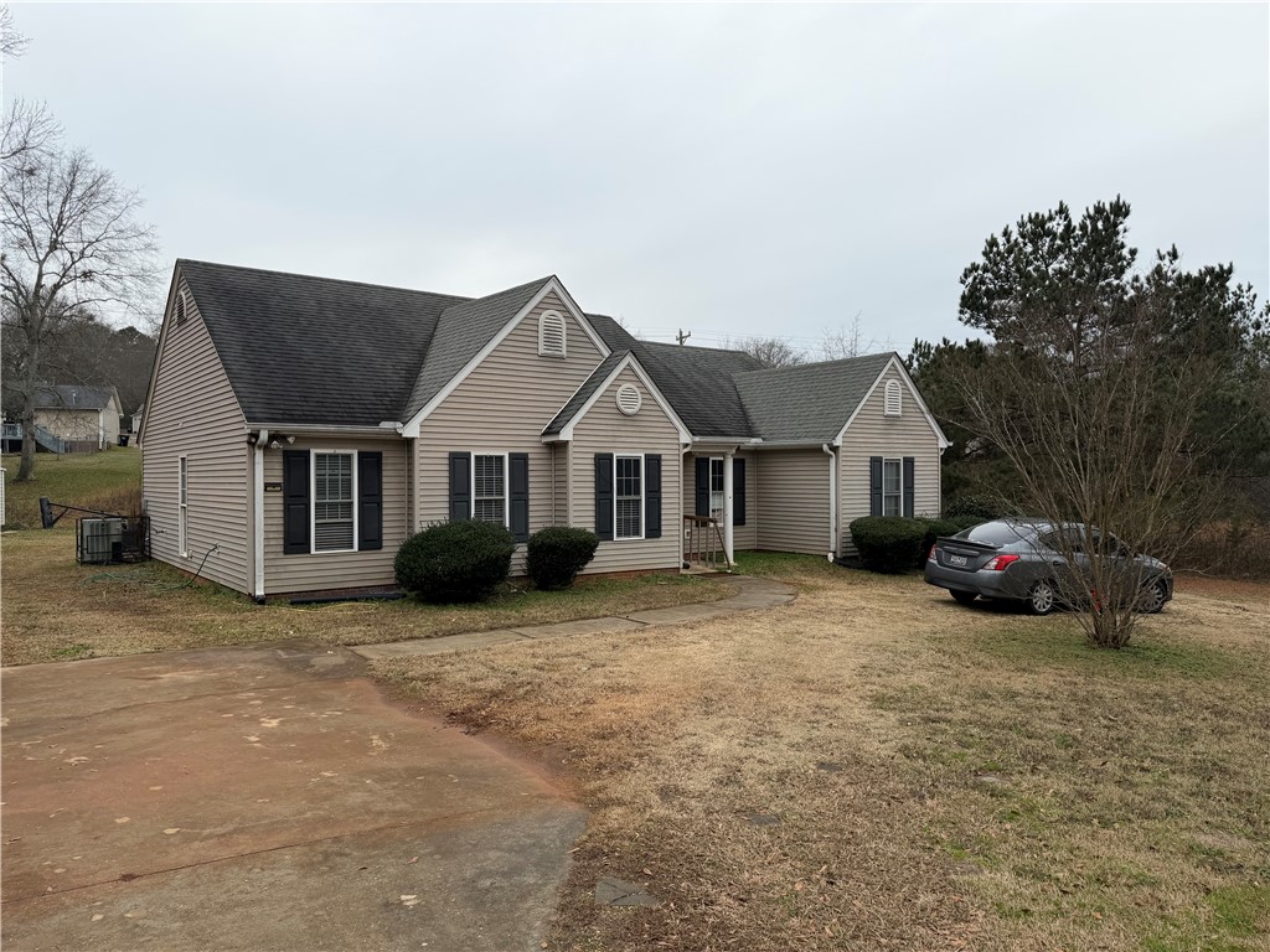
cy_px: 476
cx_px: 635
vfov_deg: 56.8
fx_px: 881
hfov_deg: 71.6
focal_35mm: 24
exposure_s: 1/1464
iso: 80
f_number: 1.78
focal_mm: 6.76
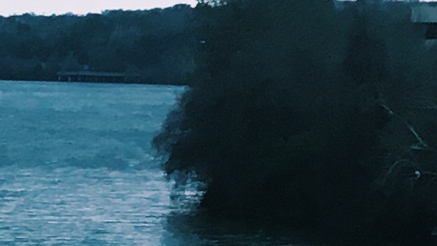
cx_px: -742
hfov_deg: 8.3
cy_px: 213
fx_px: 2677
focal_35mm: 231
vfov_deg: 5.3
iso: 25
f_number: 2.2
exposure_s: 1/30
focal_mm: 4.15
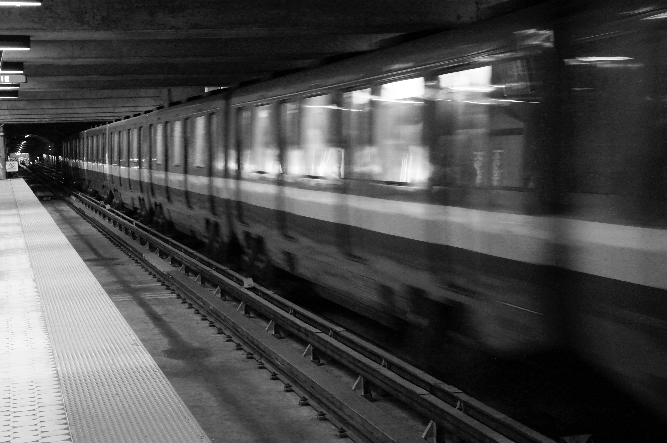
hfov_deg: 24.6
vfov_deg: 16.5
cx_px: 334
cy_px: 222
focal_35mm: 82
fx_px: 1527
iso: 3200
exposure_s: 1/8
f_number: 14
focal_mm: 55
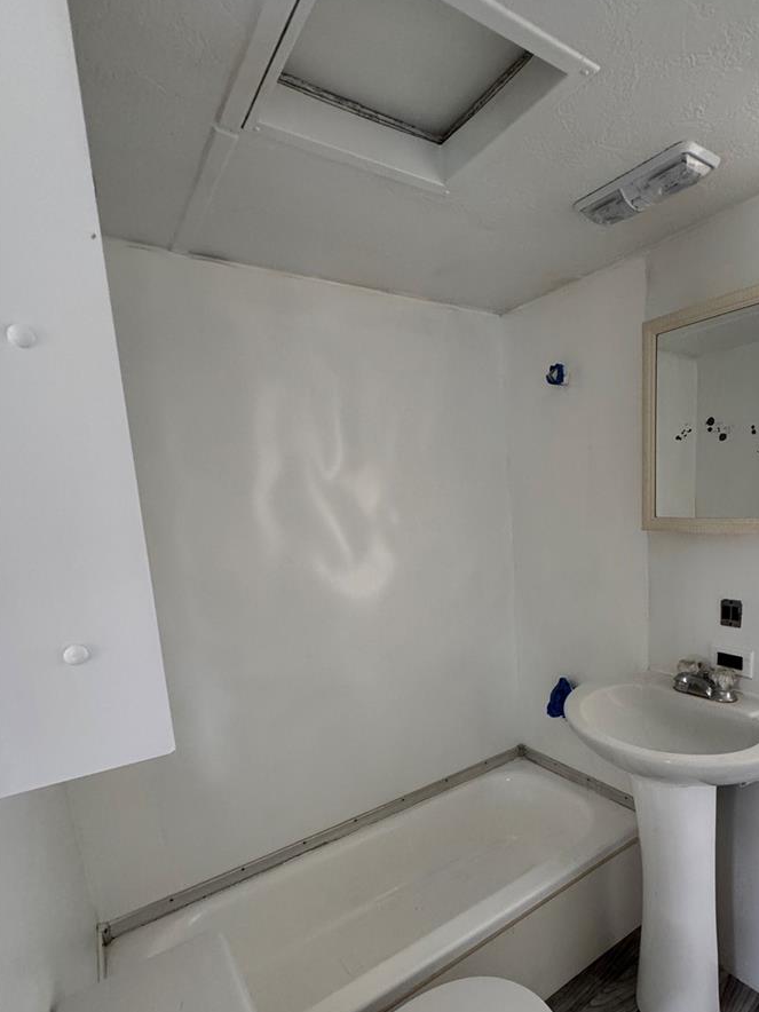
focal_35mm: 19
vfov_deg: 83.8
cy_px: 599
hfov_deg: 66.8
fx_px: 555
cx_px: 507
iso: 250
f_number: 2.2
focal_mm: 2.22
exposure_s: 1/99
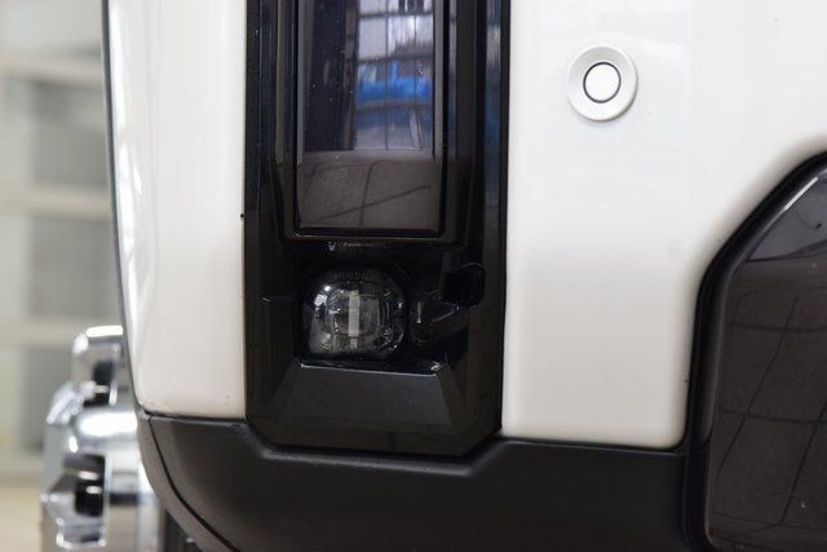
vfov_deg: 13.0
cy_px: 276
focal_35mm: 105
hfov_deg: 19.5
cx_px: 414
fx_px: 2412
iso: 1400
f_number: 7.1
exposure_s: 1/30
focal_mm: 70
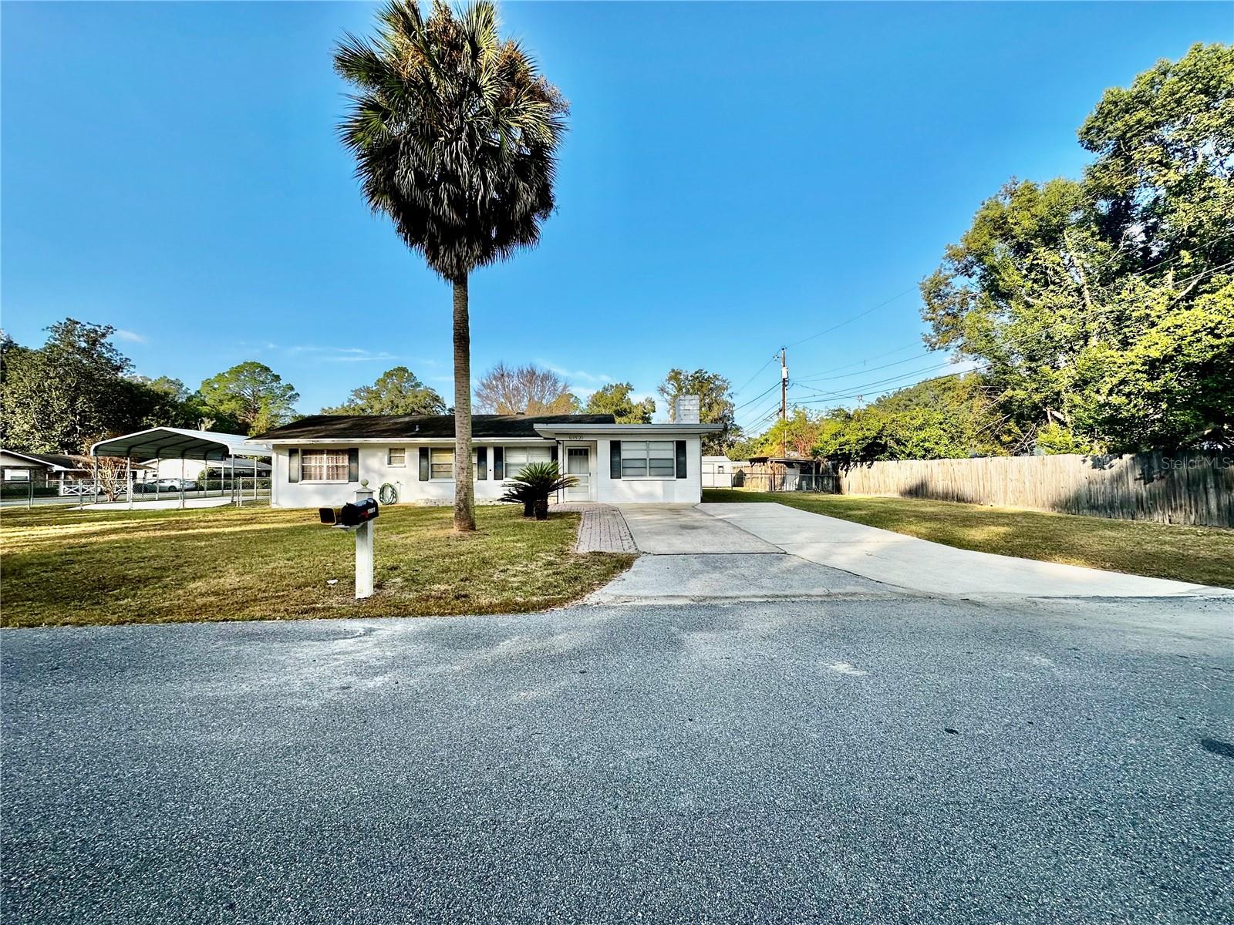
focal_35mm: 14
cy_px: 462
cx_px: 617
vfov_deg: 85.7
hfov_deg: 102.1
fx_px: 499
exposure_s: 1/1247
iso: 40
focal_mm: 2.22
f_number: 2.2
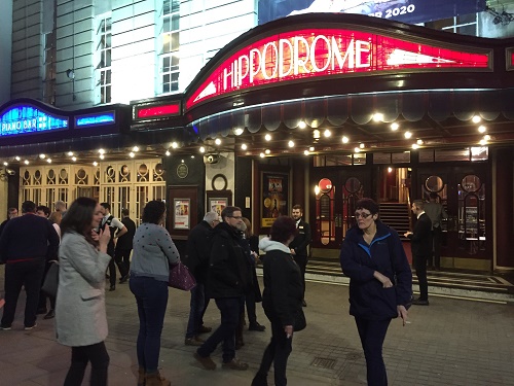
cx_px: 257
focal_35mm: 29
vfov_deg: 48.2
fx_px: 431
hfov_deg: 61.7
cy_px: 193
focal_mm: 4.15
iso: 250
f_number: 2.2
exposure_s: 1/20
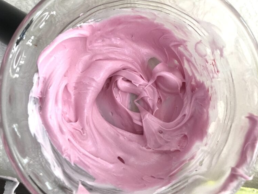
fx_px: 283
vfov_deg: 37.6
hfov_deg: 49.0
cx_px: 130
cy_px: 82
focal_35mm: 38
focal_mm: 3.99
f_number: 1.8
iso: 32
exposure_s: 1/24
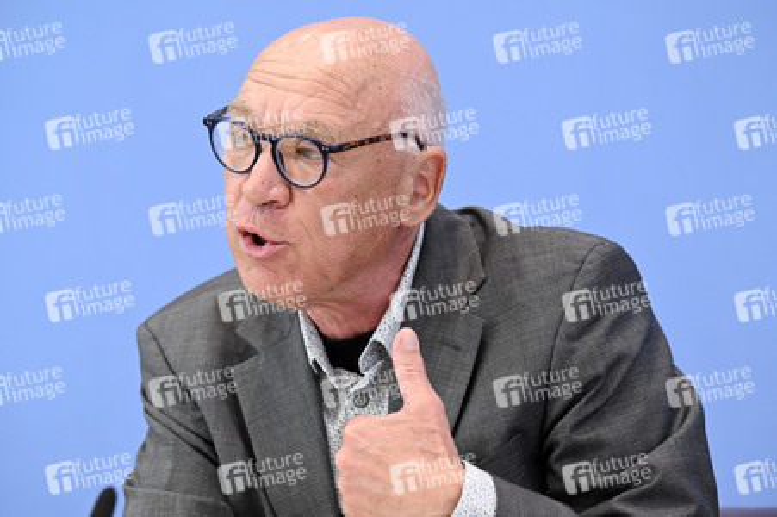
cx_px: 388
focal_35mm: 155
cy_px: 258
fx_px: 3343
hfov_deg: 13.3
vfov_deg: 8.8
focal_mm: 155
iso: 3200
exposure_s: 1/800
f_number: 4.5
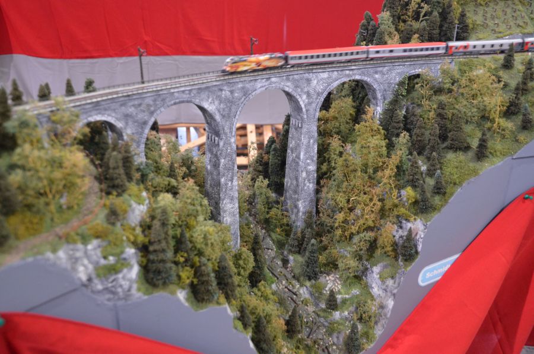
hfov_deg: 49.6
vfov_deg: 34.1
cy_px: 177
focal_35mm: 39
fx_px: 577
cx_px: 267
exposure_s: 1/20
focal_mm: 26
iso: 1600
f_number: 3.8
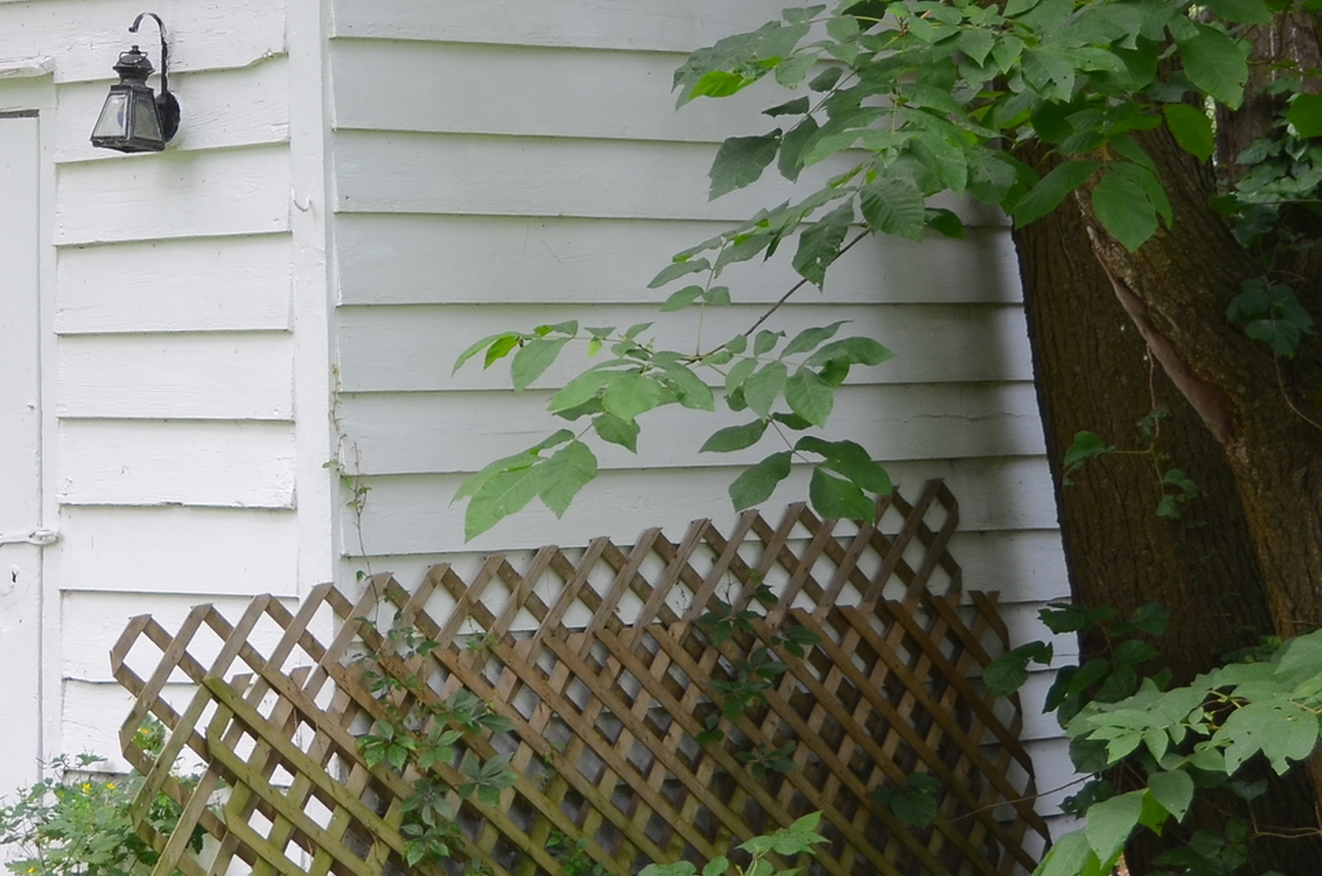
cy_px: 328
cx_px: 134
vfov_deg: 11.0
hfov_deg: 16.3
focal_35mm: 124
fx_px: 4544
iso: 180
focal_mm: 32
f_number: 4
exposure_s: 1/125
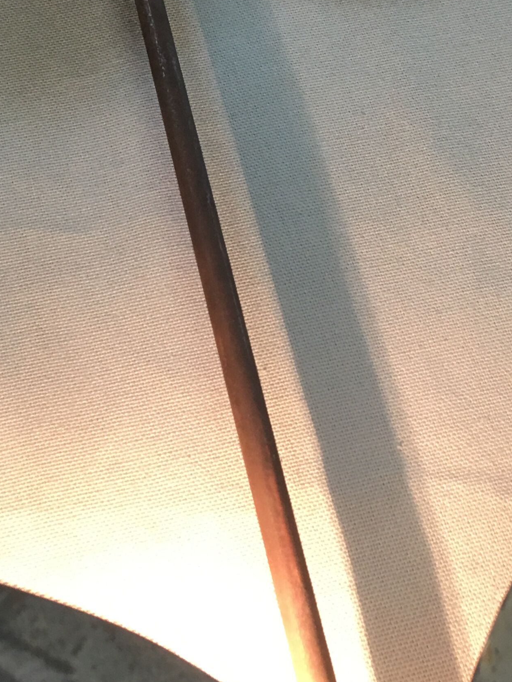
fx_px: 1380
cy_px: 282
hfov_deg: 21.0
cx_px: 224
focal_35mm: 70
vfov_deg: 27.7
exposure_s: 1/33
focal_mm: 4.15
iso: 100
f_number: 2.2
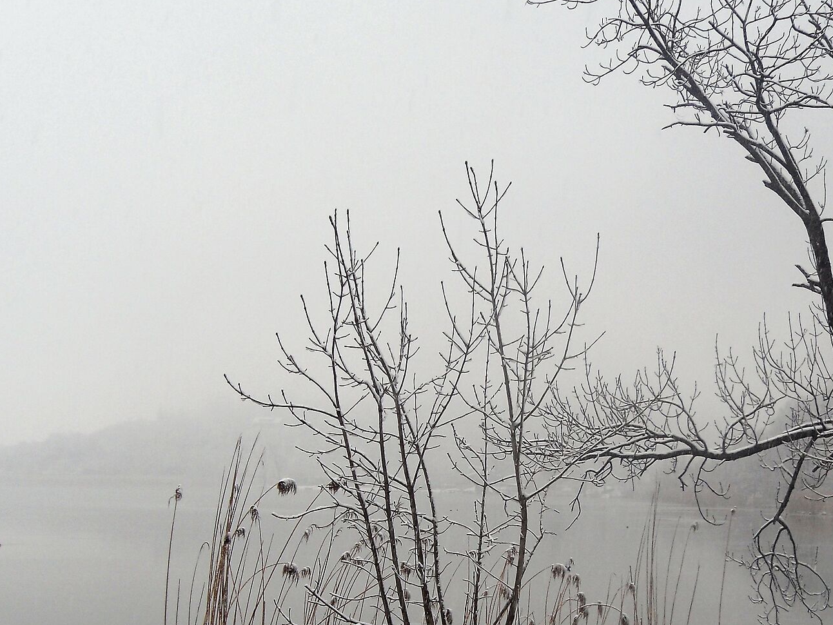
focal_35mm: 65
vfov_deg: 22.3
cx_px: 480
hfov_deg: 29.8
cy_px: 511
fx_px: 1564
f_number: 3.5
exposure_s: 1/98
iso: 80
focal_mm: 6.3
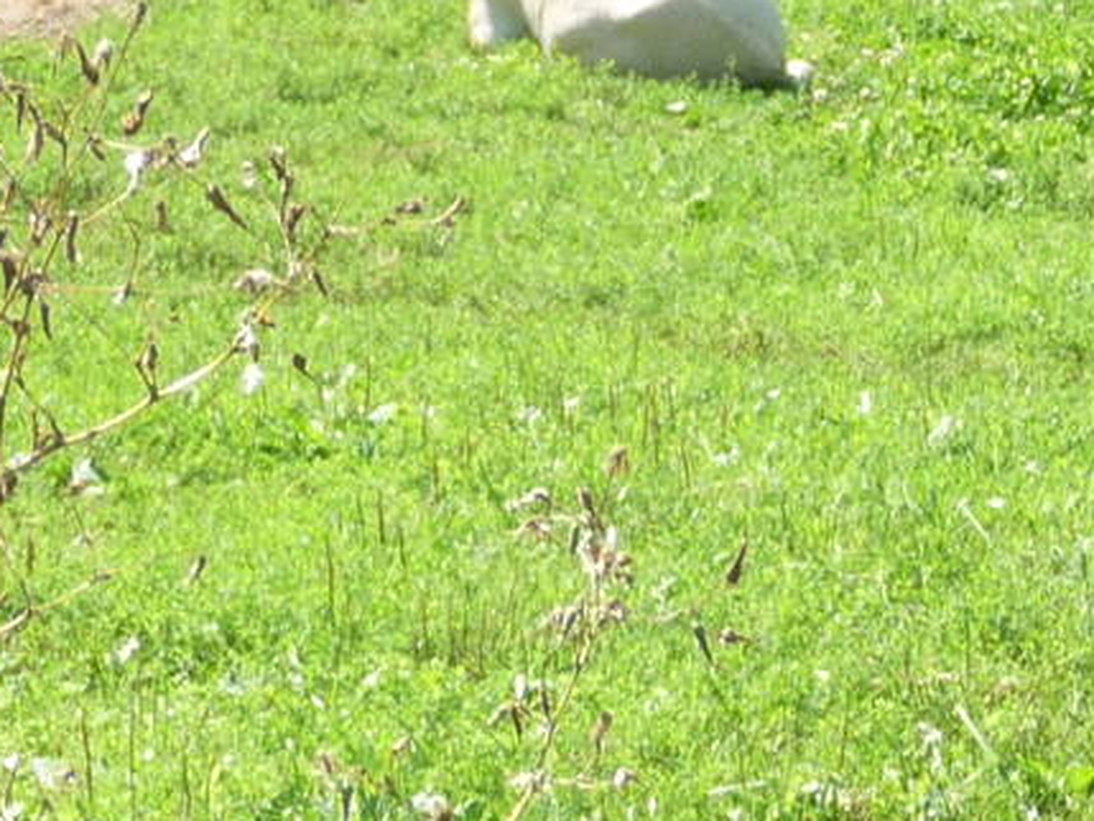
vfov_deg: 4.7
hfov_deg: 6.2
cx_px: 740
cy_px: -125
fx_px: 10021
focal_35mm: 317
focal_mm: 13.1
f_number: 4.6
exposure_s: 1/200
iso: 100
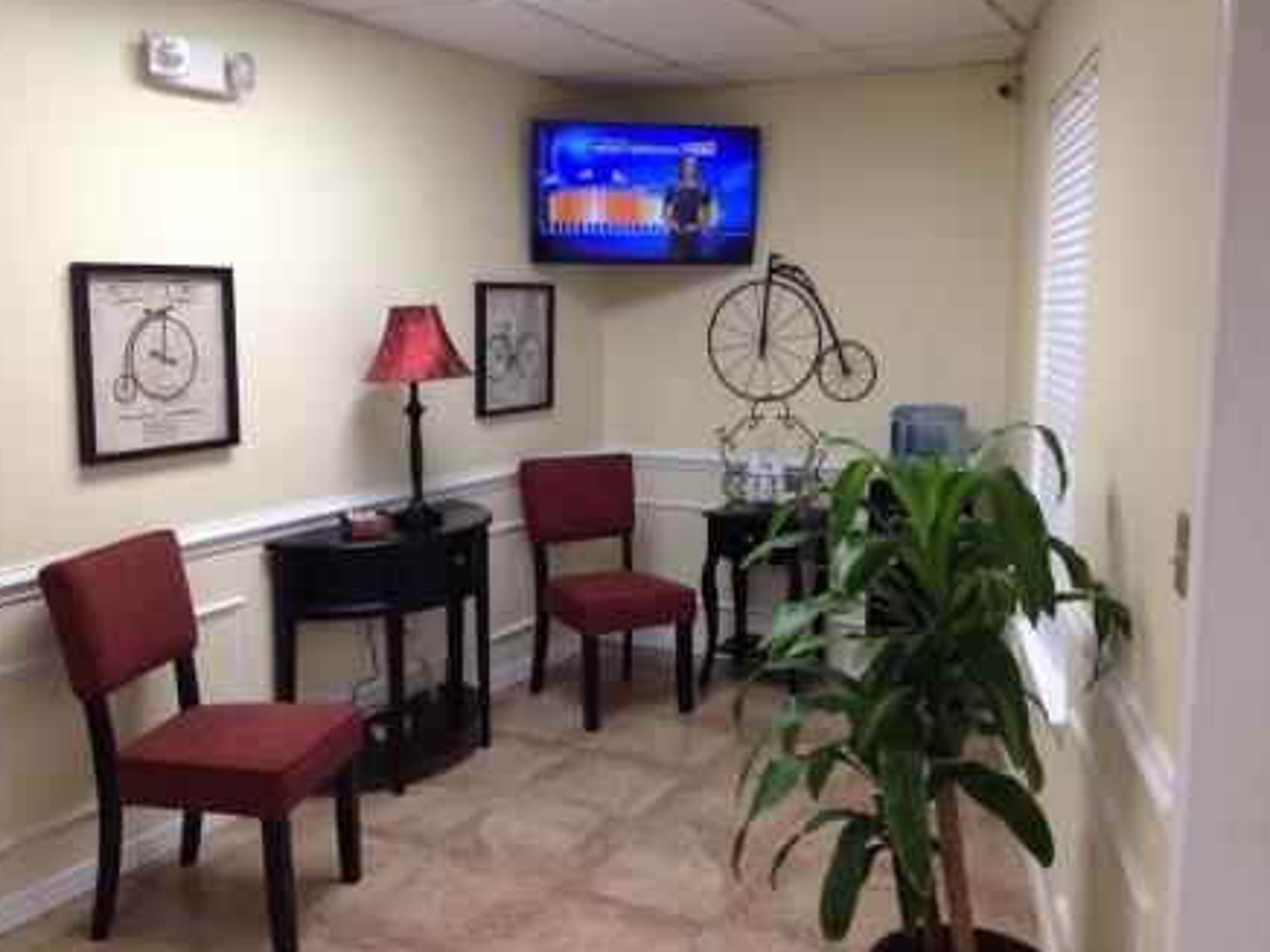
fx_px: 1321
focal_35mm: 36
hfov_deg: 51.4
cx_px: 632
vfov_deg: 39.7
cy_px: 472
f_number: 2.4
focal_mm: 4.28
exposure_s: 1/24
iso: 50
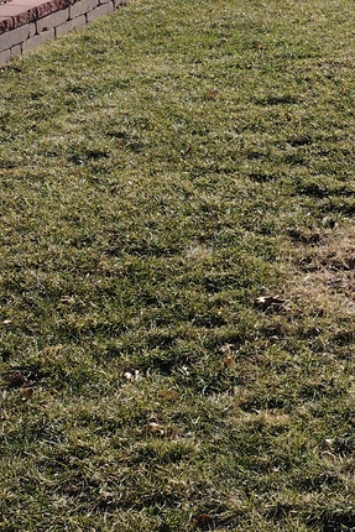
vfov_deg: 20.5
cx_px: 590
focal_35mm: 94
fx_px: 1389
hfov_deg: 13.4
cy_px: -77
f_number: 1.7
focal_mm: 4.71
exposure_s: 1/1855
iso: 100
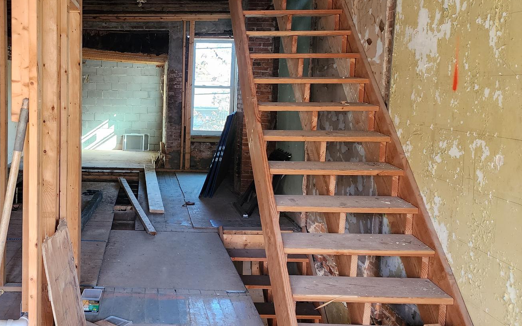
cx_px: 116
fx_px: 541
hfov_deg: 49.0
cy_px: 122
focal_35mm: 38
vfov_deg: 33.4
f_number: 1.8
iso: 500
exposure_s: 1/120
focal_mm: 6.4
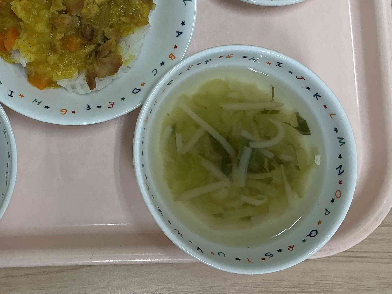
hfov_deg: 32.3
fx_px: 657
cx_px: 74
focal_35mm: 58
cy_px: 20
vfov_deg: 24.4
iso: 40
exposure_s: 1/60
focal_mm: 3
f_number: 1.8
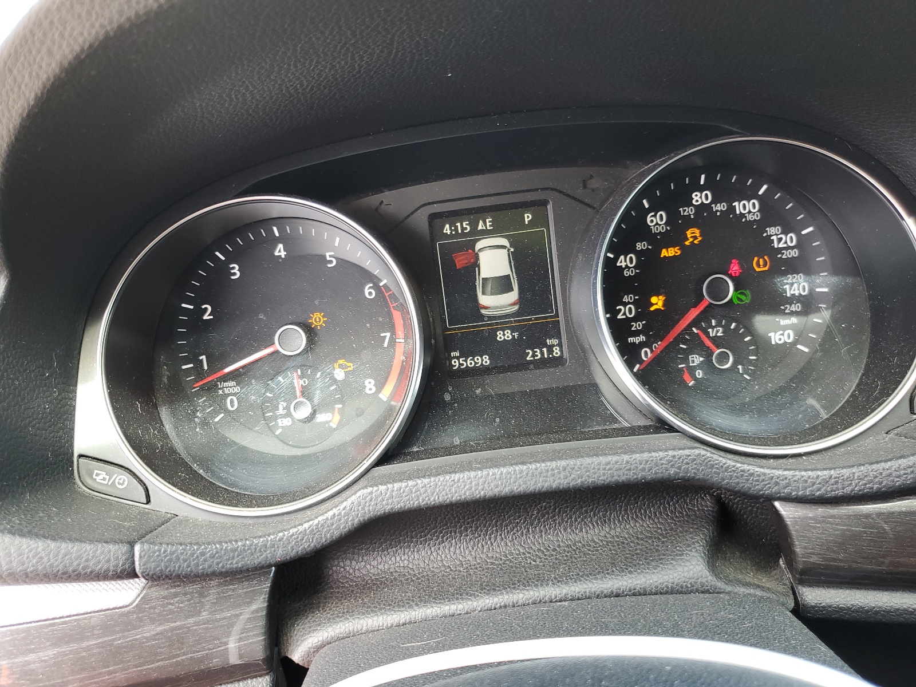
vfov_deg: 53.1
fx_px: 688
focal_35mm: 26
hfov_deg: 67.3
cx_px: 458
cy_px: 344
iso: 56
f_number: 1.5
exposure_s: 1/60.2
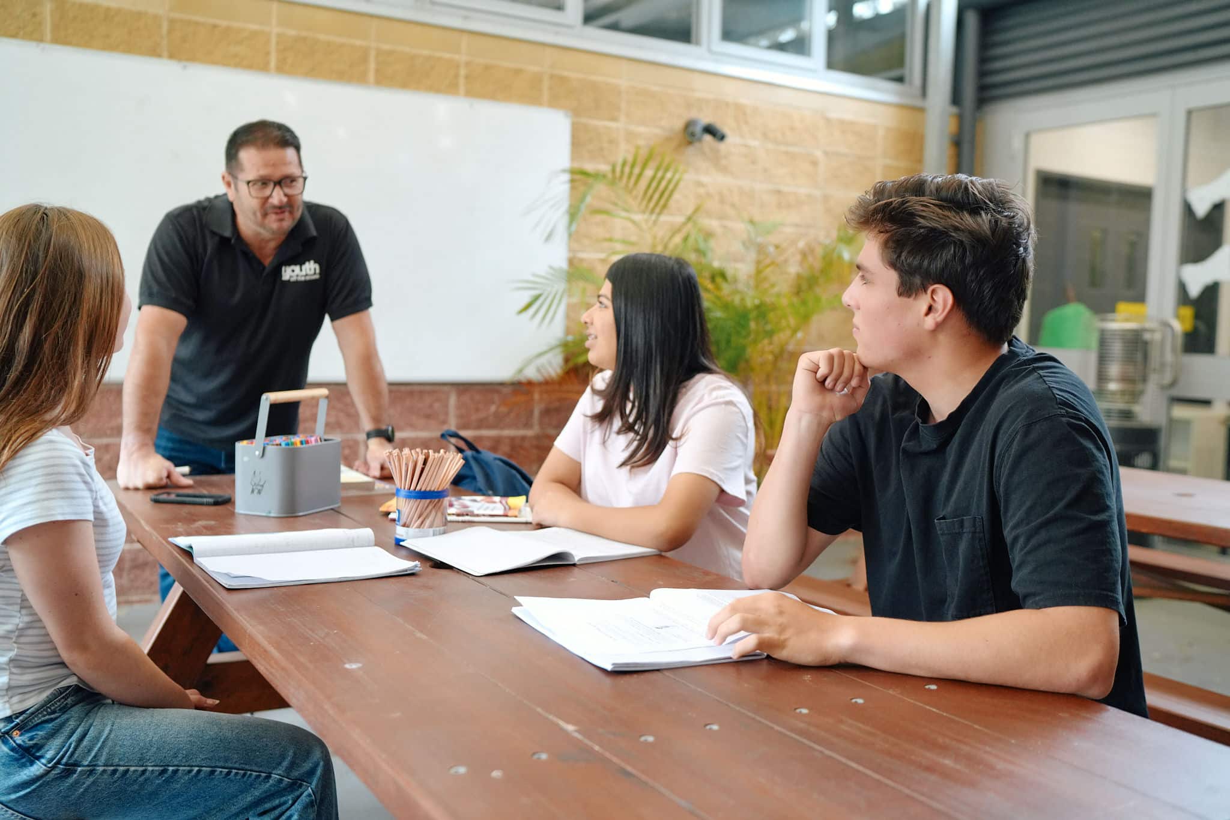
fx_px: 1196
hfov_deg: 54.4
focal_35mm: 35
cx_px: 615
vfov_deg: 37.8
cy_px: 410
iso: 1600
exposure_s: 1/320
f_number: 2.5
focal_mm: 35
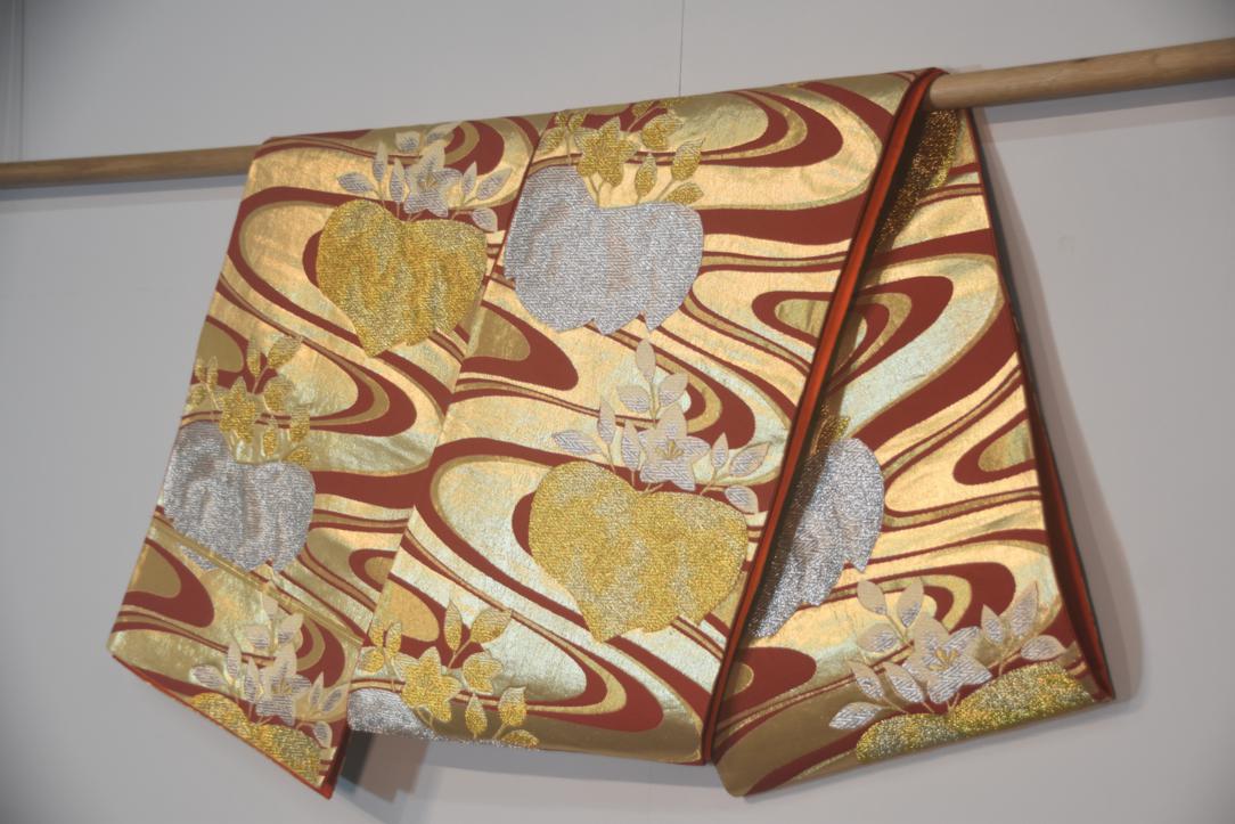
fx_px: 2264
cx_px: 618
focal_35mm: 66
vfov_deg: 20.6
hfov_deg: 30.5
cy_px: 412
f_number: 4.5
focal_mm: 44
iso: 400
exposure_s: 1/60
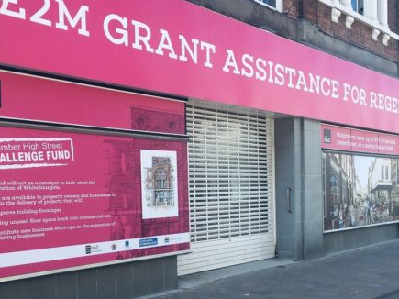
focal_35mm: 32
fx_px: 369
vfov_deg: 44.1
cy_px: 137
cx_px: 214
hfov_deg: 56.8
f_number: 2.2
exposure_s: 1/304
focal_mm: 4.15
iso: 25
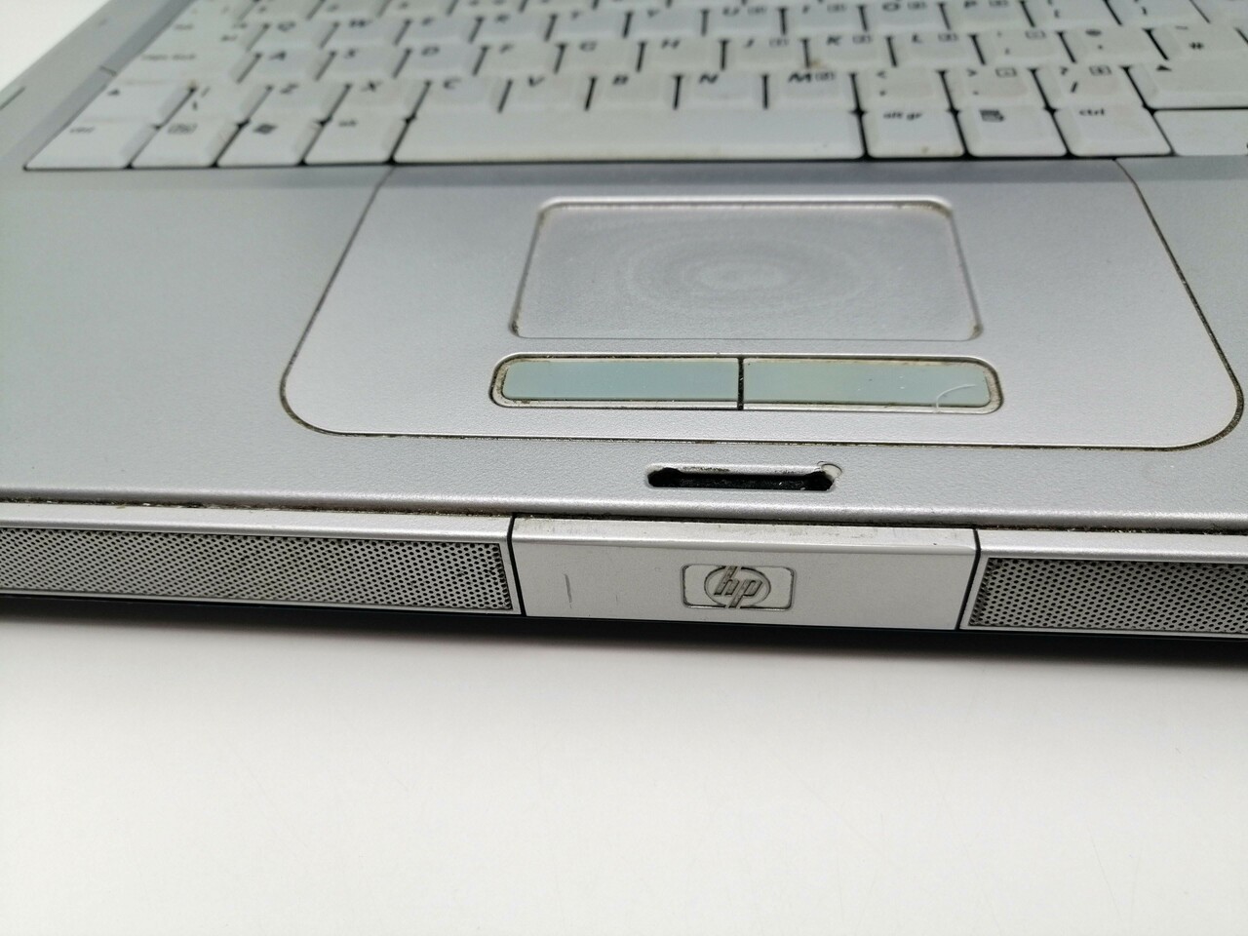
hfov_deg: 65.3
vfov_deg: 51.4
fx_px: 973
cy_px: 468
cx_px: 624
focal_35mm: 27
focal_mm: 3.95
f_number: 1.8
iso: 50
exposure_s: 1/111
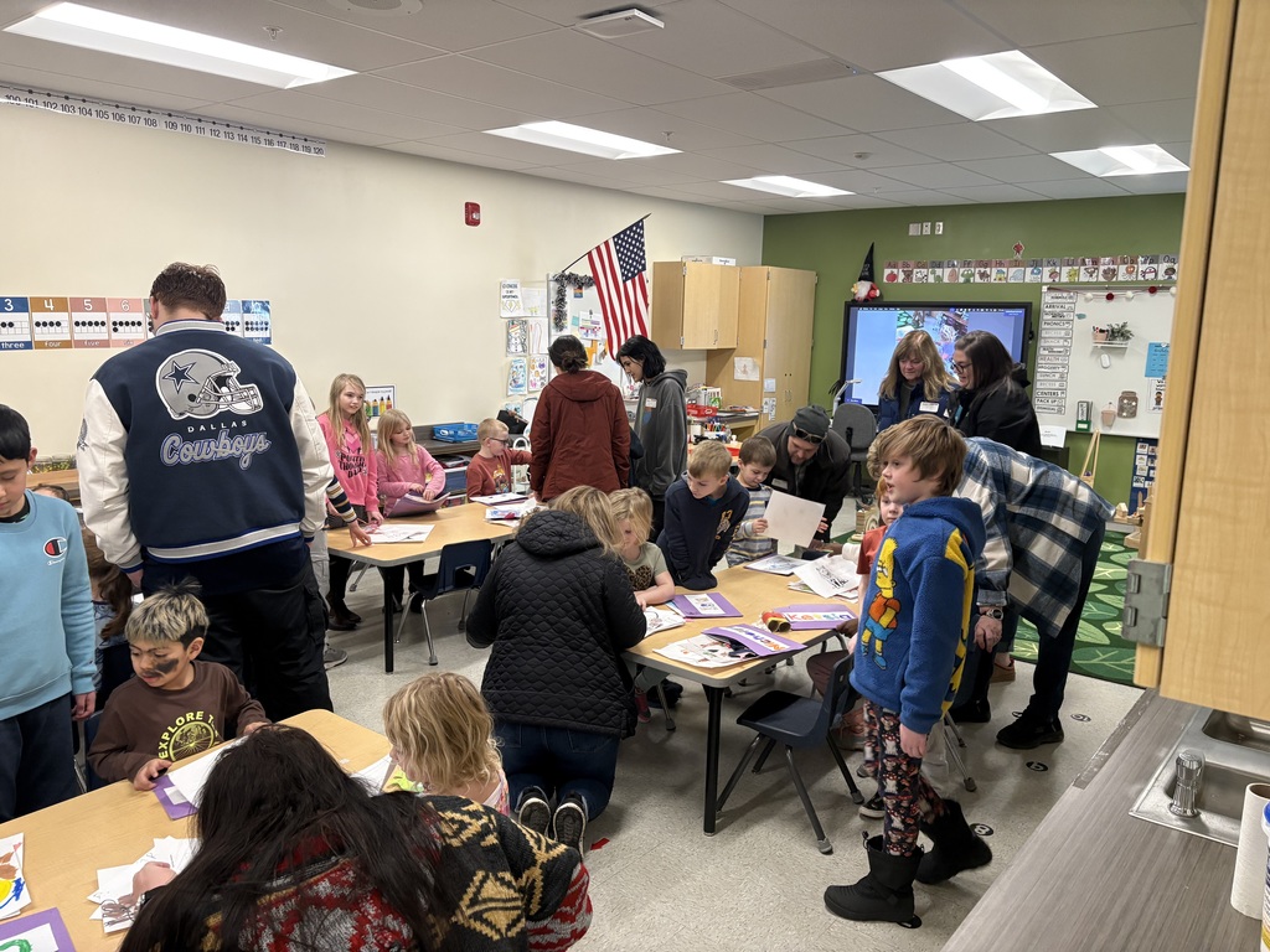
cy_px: 476
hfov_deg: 67.3
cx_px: 635
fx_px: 954
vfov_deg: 53.1
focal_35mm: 26
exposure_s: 1/60
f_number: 1.6
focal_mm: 5.96
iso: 200
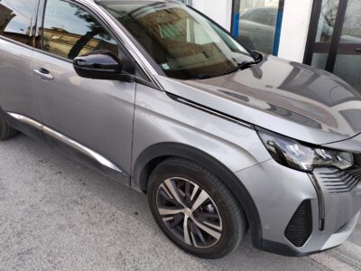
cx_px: 180
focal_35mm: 29
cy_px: 136
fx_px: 302
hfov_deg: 61.7
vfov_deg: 48.2
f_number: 1.8
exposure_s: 1/179
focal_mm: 4.75
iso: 100
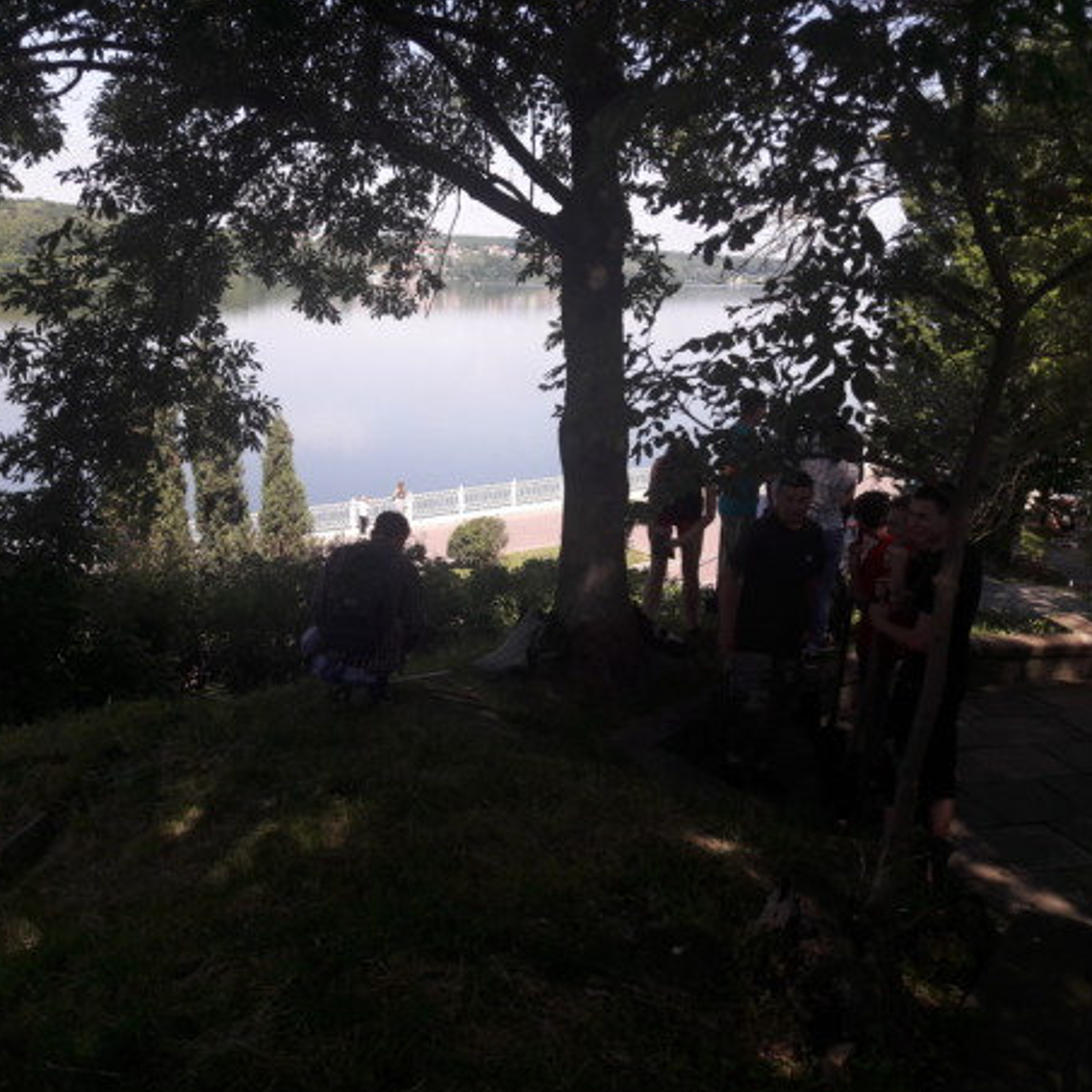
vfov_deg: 48.4
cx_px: 505
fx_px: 1213
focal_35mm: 34
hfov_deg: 48.4
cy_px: 534
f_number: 1.9
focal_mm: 3.7
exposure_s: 1/706
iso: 40
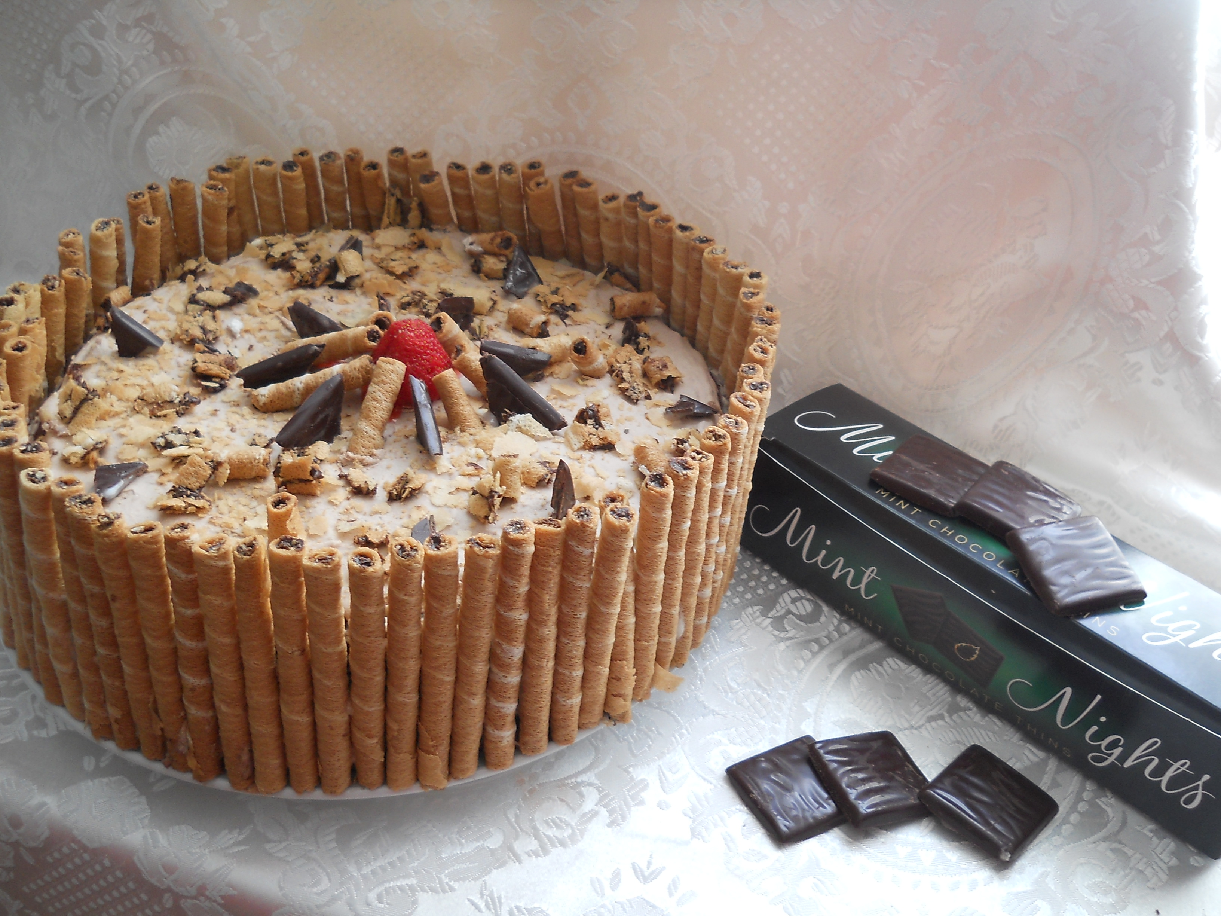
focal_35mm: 41
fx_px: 1446
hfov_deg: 45.8
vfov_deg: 35.1
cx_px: 610
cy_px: 458
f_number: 3.1
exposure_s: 1/30
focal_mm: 6.72
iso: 125
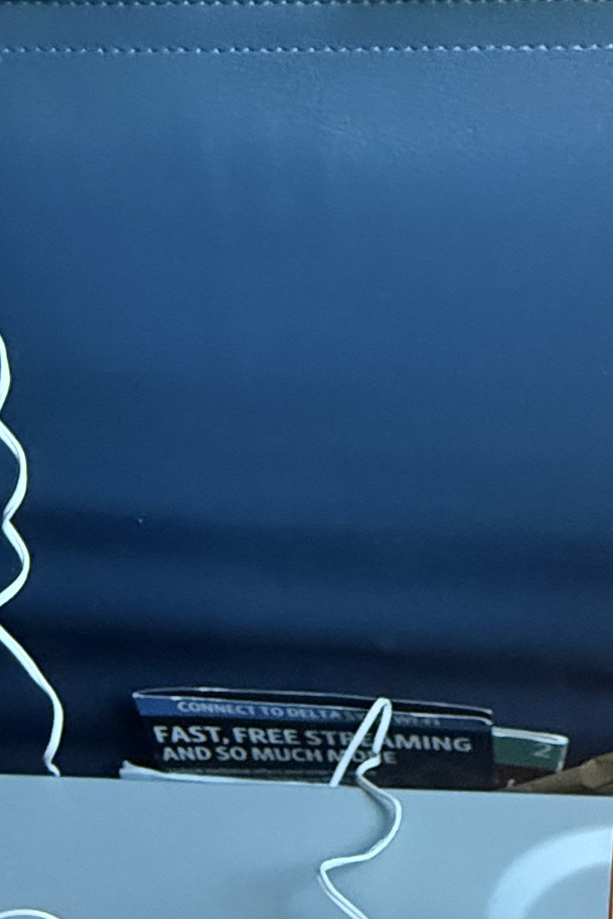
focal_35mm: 48
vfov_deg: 40.9
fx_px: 1226
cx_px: 447
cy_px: 364
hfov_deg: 27.7
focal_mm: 2.22
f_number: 2.2
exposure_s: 1/60
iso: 1000
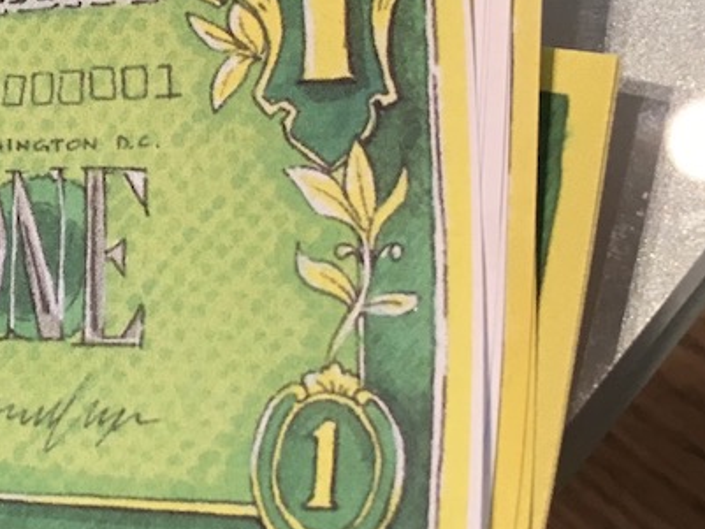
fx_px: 1508
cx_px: -98
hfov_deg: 24.3
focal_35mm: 74
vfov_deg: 19.9
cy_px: 318
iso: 80
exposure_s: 1/30
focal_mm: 4.15
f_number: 2.2
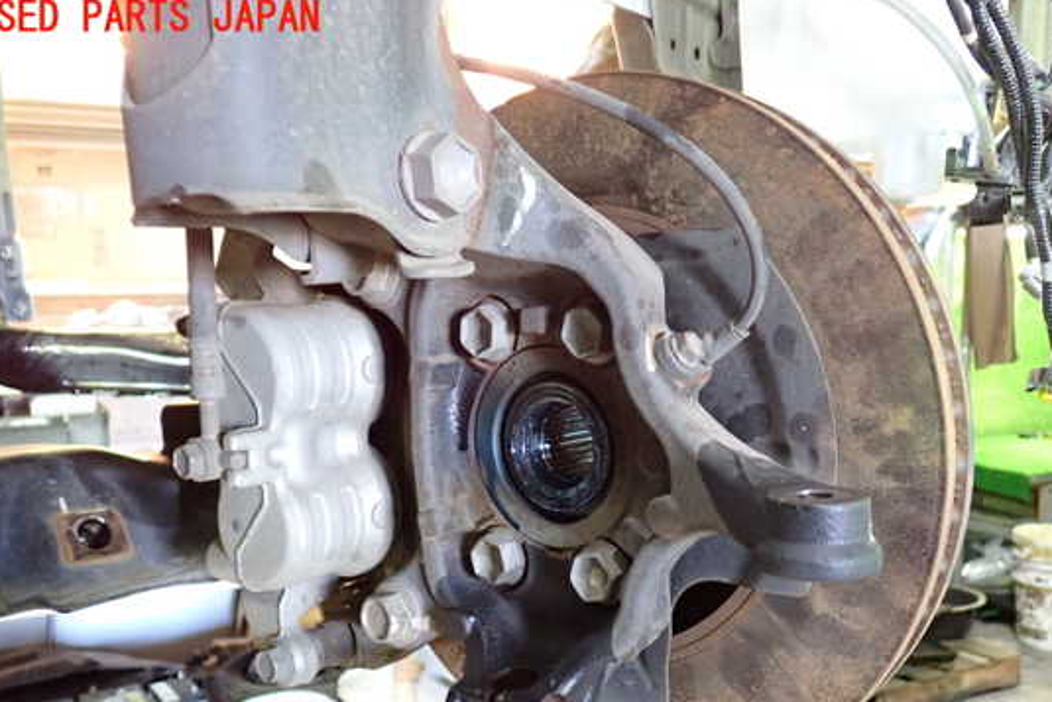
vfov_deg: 37.7
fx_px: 1023
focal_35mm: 35
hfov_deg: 54.4
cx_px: 553
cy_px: 437
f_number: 2.3
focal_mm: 5.4
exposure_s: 1/30
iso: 800
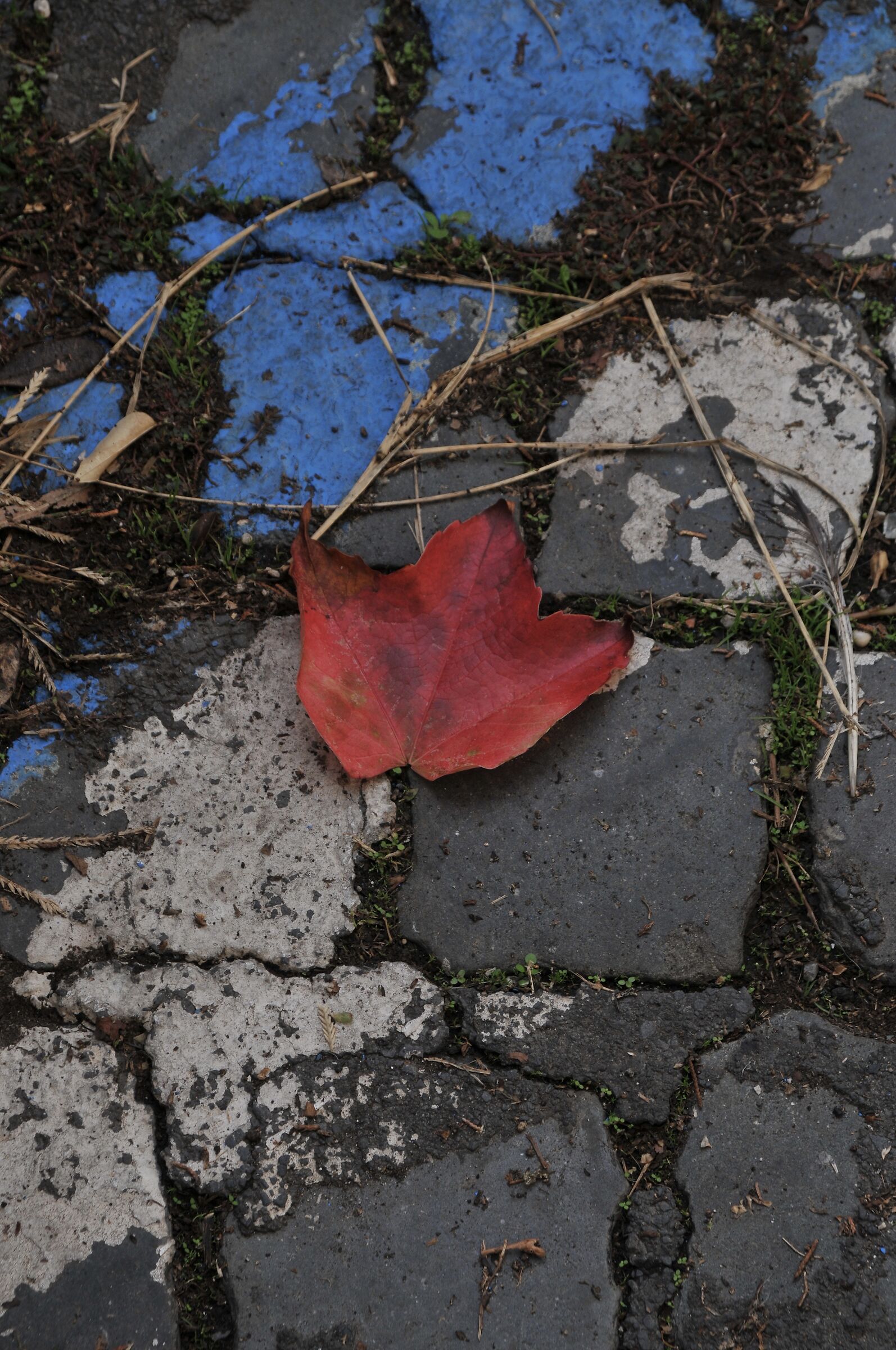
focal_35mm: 105
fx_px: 3930
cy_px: 675
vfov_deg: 19.5
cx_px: 448
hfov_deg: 13.0
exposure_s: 1/320
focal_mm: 70
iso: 100
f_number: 5.6
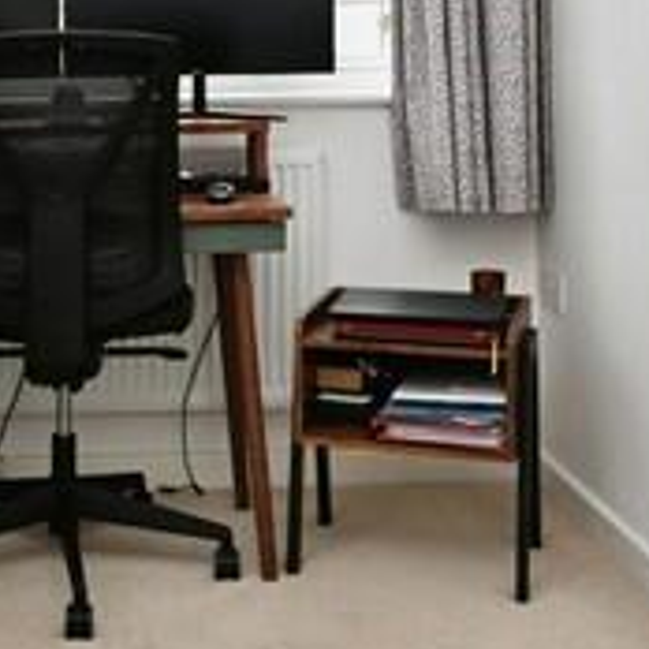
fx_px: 1485
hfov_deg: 23.9
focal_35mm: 70
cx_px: 48
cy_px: -24
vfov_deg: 23.5
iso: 100
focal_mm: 14
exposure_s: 1/80
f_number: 4.5
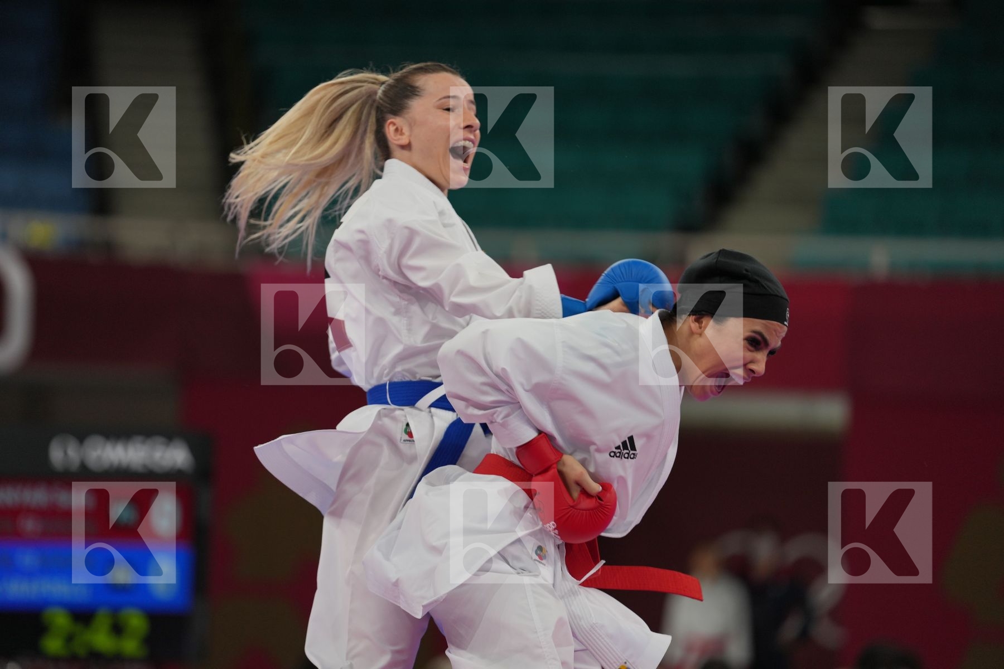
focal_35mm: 200
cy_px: 334
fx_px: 5577
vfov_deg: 6.9
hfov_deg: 10.3
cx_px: 502
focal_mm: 200
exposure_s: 1/1000
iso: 400
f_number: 2.8
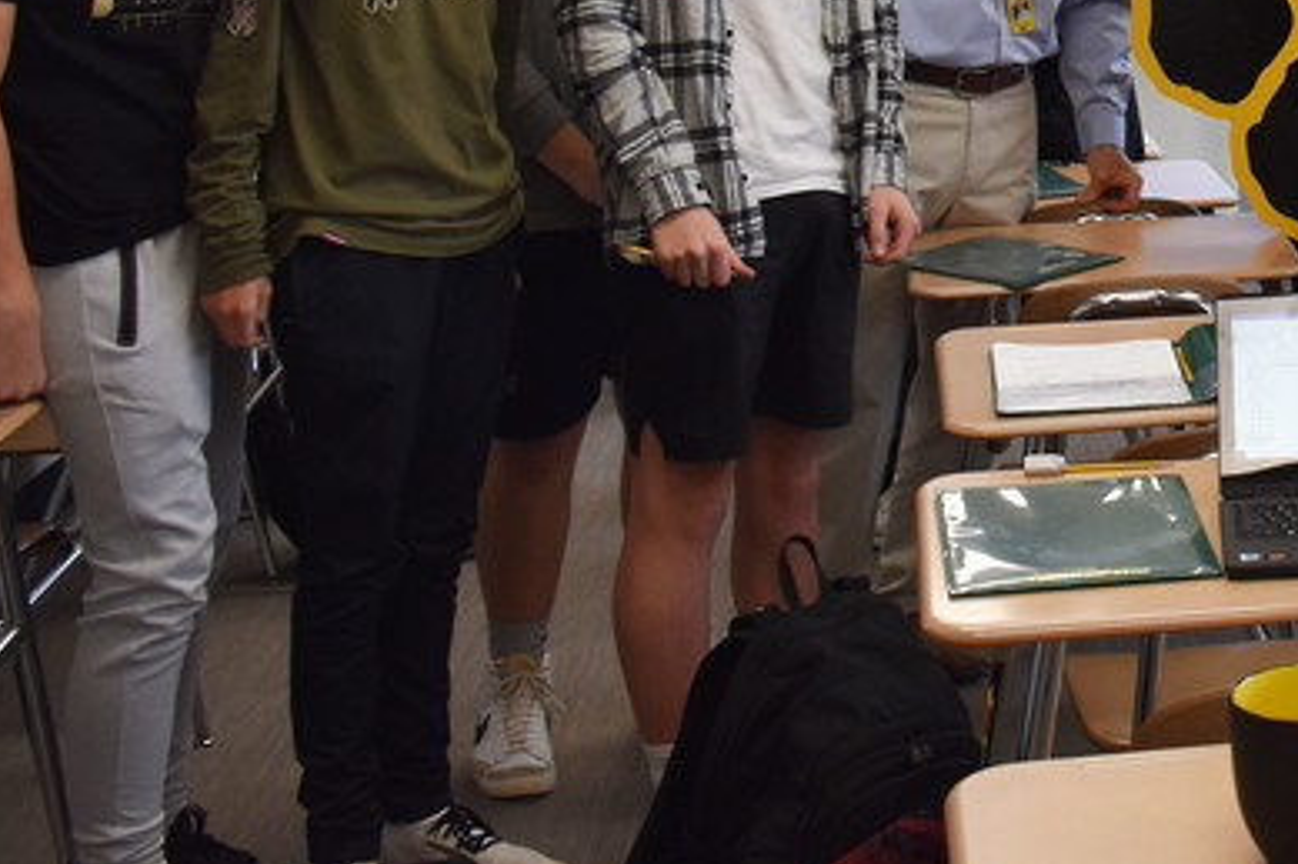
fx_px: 2847
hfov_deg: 23.5
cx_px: 1542
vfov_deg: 16.4
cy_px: -242
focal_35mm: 79
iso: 400
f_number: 5
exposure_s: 1/100
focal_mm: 20
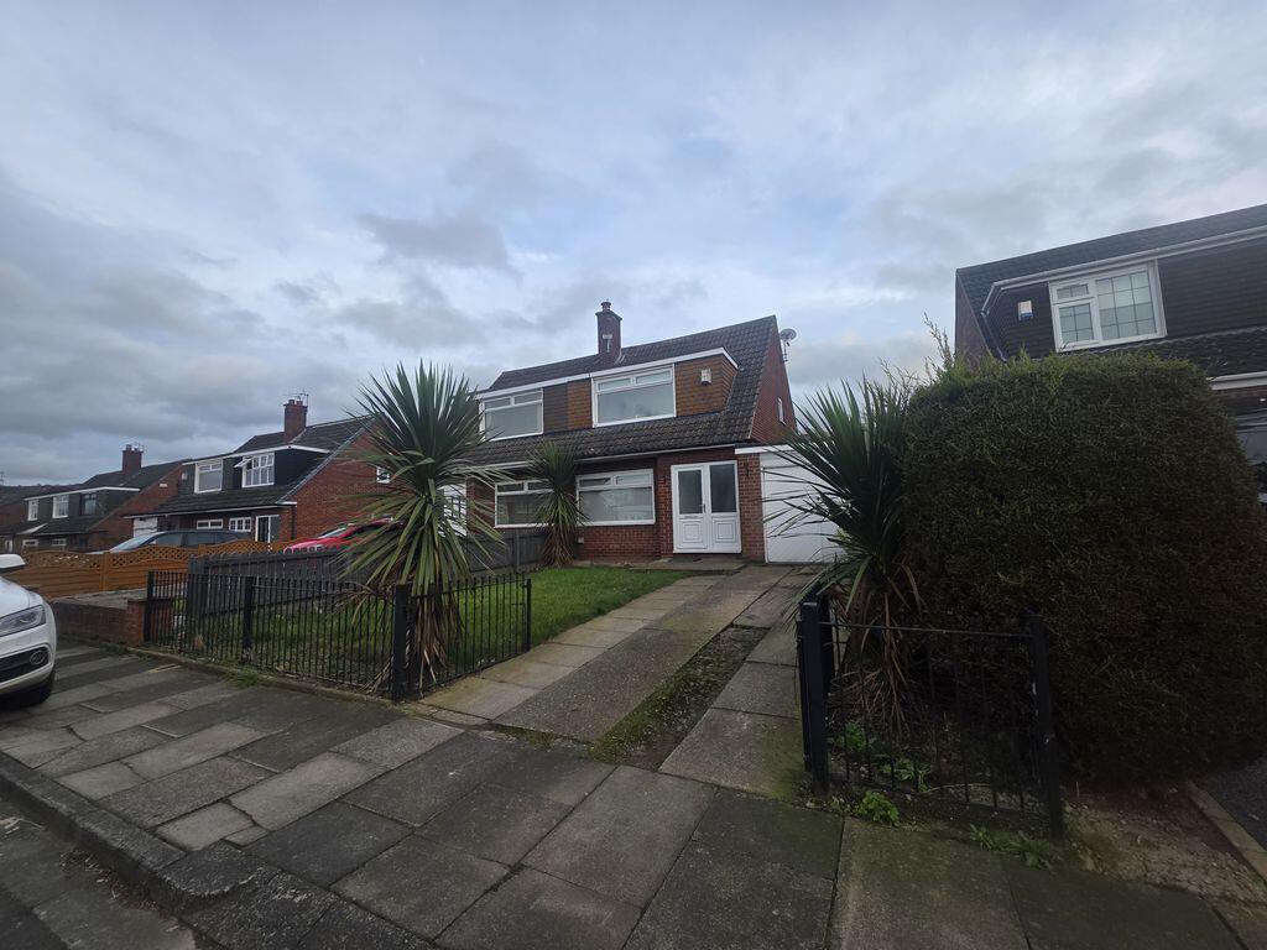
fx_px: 476
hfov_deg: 106.2
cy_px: 475
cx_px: 634
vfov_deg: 89.9
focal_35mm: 13
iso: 40
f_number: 1.9
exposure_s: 1/338
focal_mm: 2.2
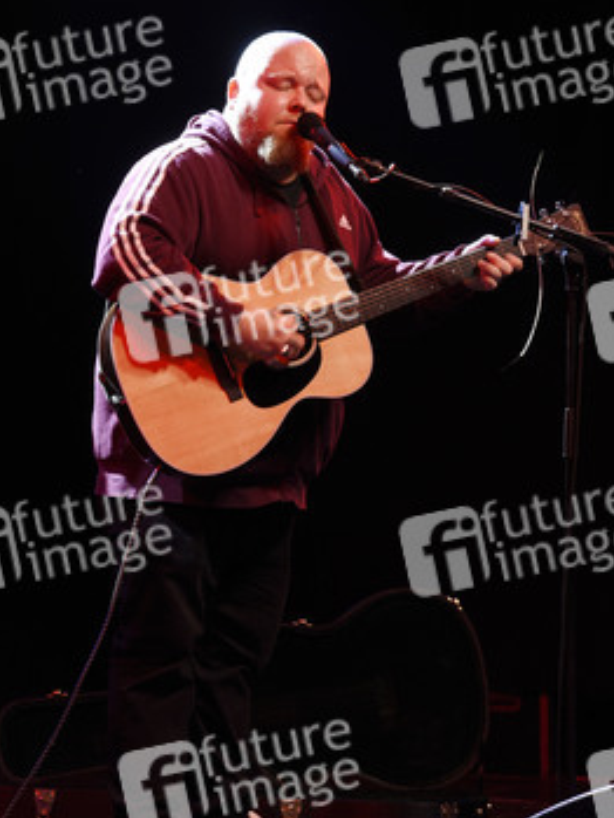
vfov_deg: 14.9
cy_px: 424
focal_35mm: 132
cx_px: 307
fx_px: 3120
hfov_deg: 11.2
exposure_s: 1/60
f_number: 6.3
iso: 400
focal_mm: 120
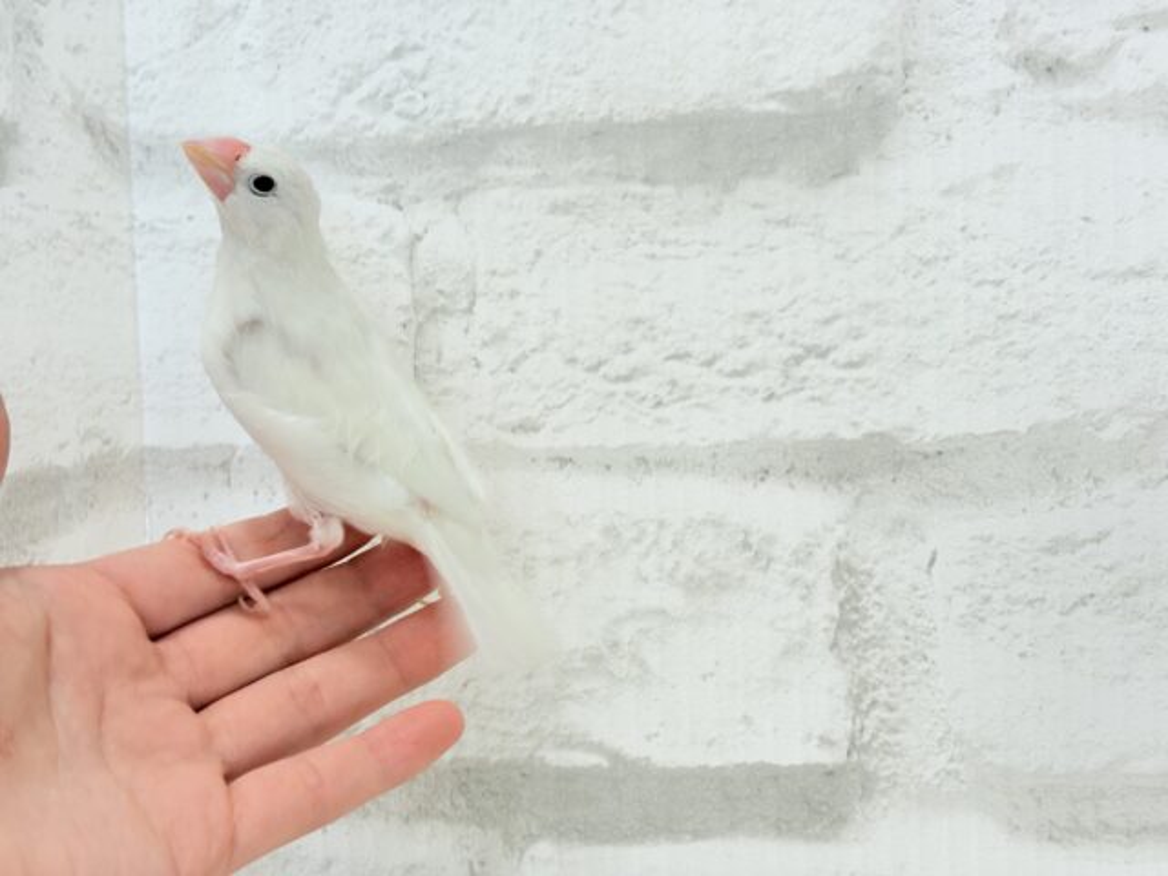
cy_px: 438
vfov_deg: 28.0
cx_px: 584
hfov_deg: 36.8
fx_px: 1755
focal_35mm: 52
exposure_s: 1/50
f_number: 1.6
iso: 32
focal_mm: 5.96
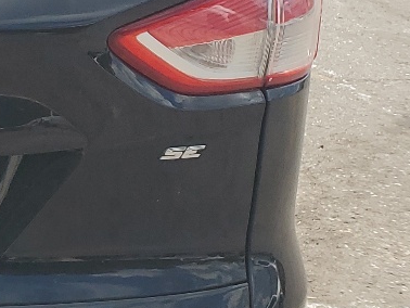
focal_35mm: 110
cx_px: -329
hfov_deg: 15.4
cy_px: 54
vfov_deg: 13.4
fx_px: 1304
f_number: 1.5
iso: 50
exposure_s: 1/2000
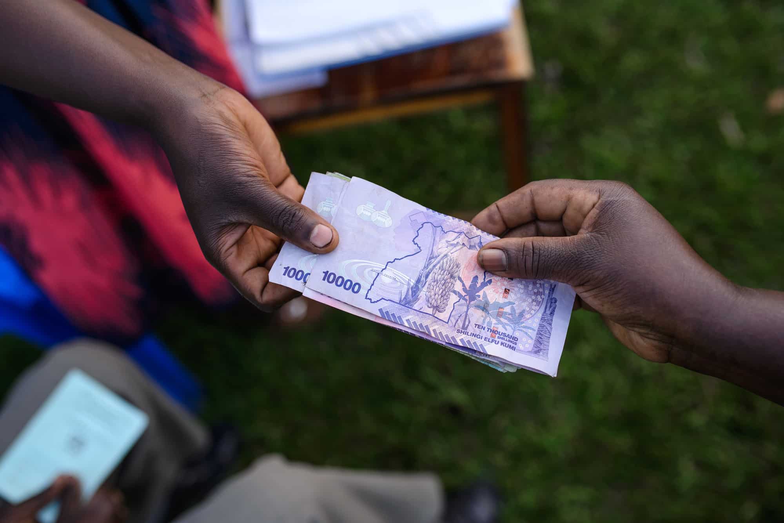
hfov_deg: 54.4
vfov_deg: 37.9
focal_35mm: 35
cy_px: 262
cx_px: 392
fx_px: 762
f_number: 2.8
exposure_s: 1/160
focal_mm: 35
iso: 100
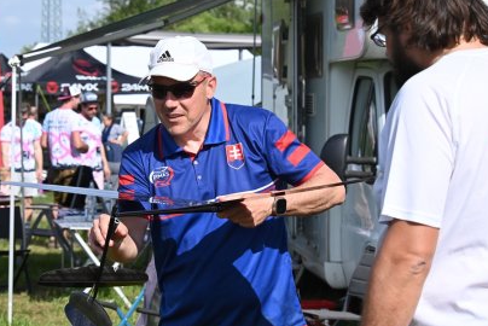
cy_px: 197
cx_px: 224
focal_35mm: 123
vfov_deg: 11.2
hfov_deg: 16.6
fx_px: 1668
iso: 1000
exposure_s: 1/1600
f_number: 11
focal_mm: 100
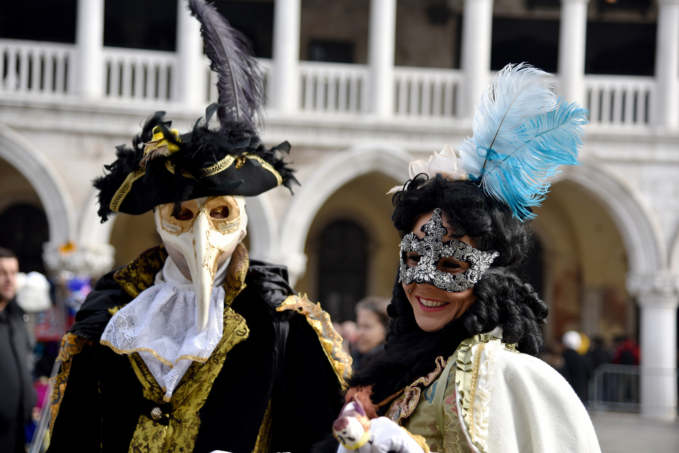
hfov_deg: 30.5
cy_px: 226
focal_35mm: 66
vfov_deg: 20.6
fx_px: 1245
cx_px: 340
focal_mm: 66
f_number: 4
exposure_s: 1/400
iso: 100
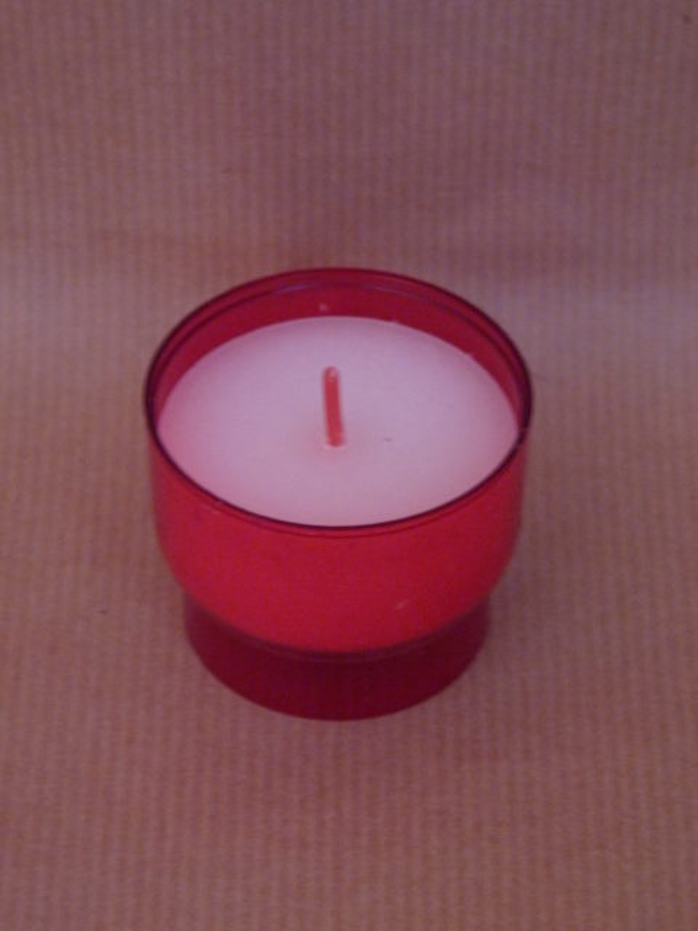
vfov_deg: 14.7
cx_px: 349
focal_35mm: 134
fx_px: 3603
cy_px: 466
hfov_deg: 11.1
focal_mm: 23.7
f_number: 3.6
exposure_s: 1
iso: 400
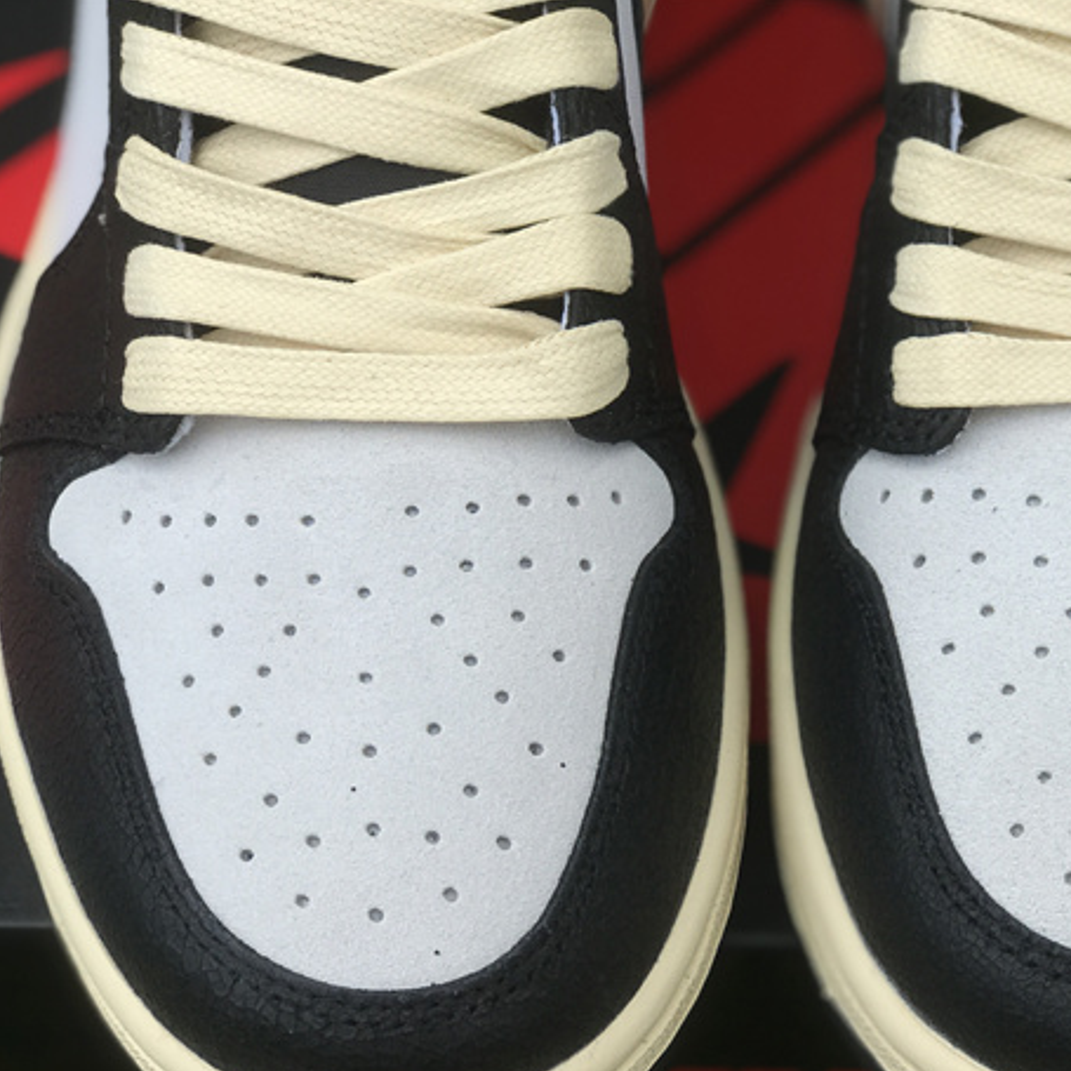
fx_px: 2870
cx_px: 751
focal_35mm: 82
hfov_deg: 21.0
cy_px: 644
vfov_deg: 21.1
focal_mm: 6.6
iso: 20
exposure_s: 1/894
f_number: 2.8
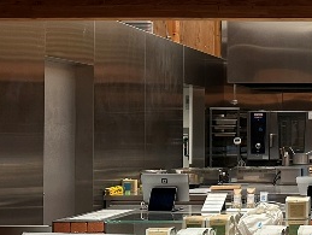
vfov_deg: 19.9
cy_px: 110
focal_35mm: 74
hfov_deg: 23.0
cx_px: 419
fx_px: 668
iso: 200
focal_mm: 6.86
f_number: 1.78
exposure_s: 1/121
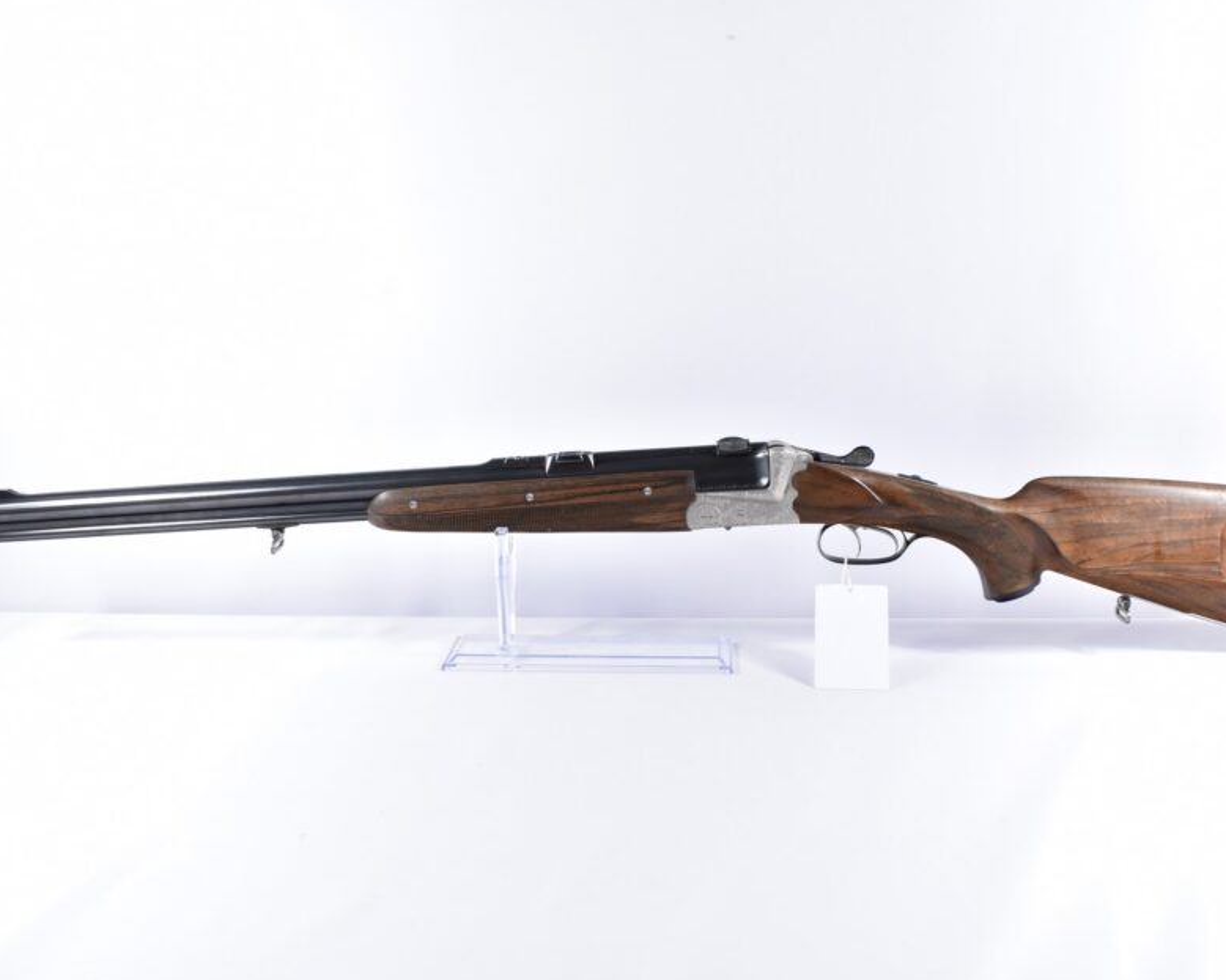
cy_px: 516
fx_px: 1342
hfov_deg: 49.0
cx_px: 675
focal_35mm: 37
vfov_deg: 40.1
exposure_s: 1/50
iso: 640
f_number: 5
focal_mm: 20
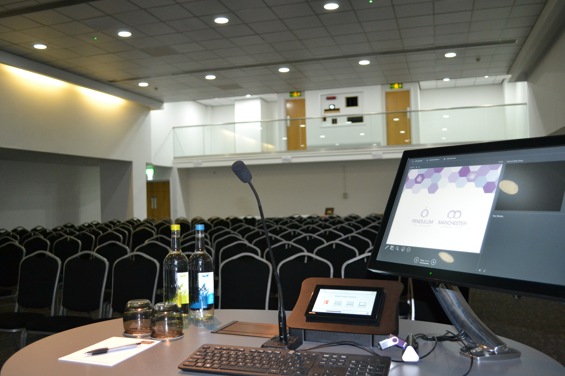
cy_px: 188
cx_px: 282
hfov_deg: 57.2
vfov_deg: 40.0
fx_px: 518
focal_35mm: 33
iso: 1400
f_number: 4
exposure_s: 1/60
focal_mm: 22
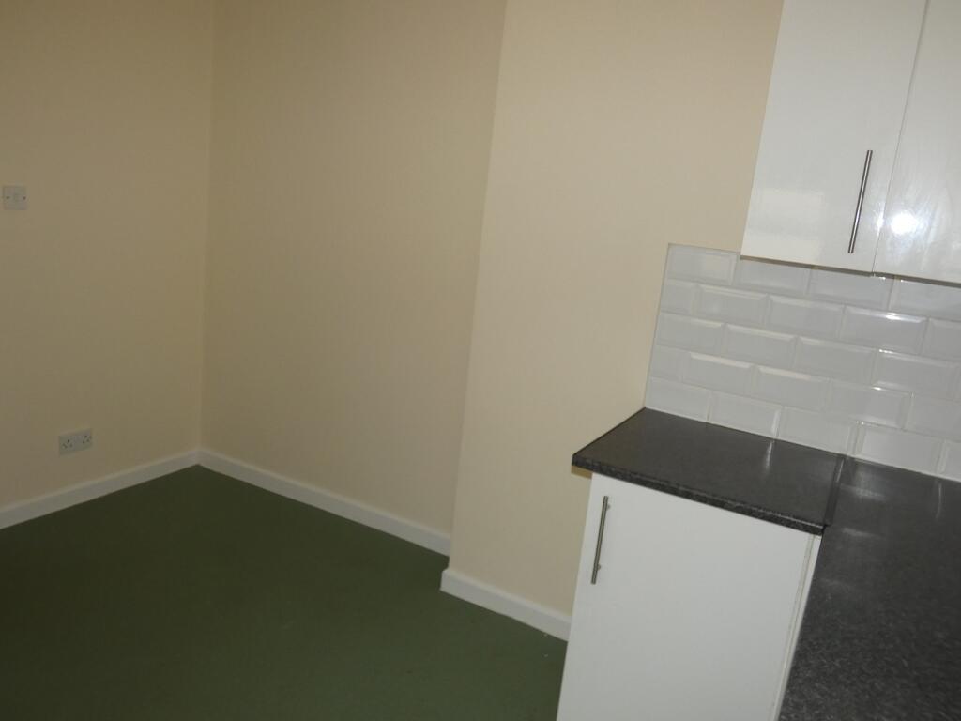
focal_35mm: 26
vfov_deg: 53.1
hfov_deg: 67.3
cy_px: 360
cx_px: 480
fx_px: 722
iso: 200
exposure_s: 1/125
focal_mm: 4.6
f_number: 3.1
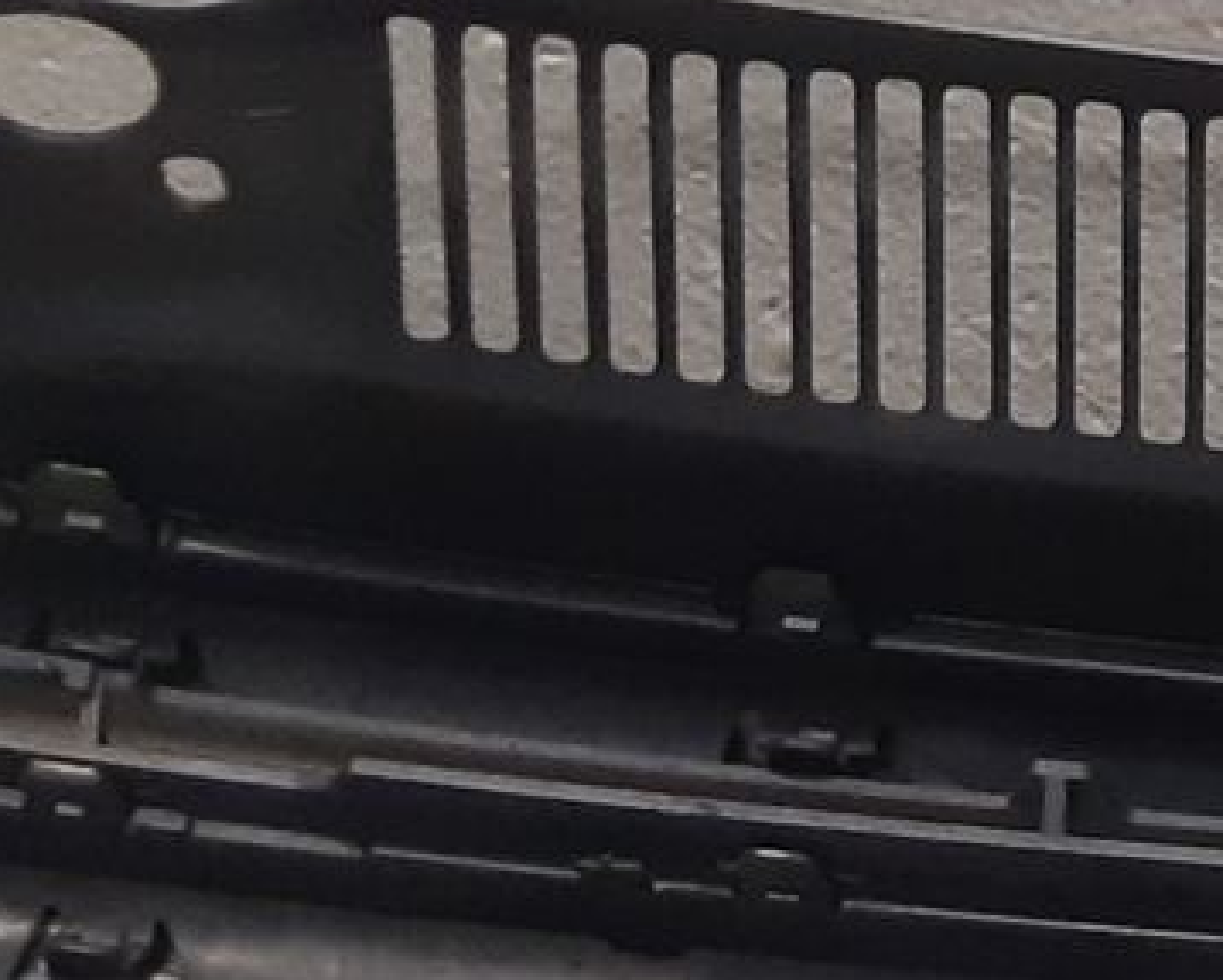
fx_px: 5253
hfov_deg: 11.6
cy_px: 492
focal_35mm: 145
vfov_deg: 10.7
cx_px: 2658
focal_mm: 3.93
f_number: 1.7
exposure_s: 1/50
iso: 200
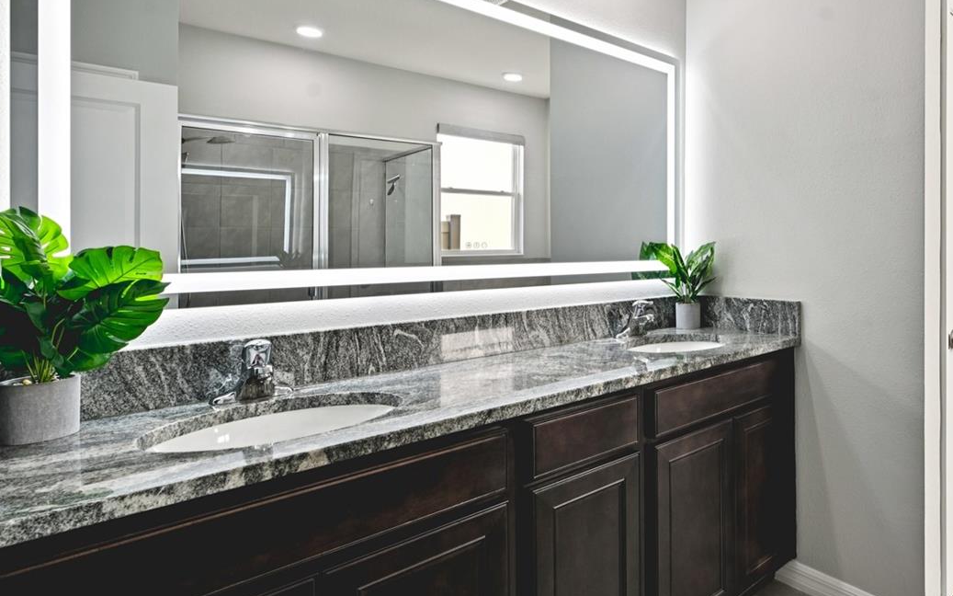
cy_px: 236
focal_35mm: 22
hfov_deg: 75.0
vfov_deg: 54.6
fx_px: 571
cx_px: 691
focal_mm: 14
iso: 400
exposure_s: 1/80
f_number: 8
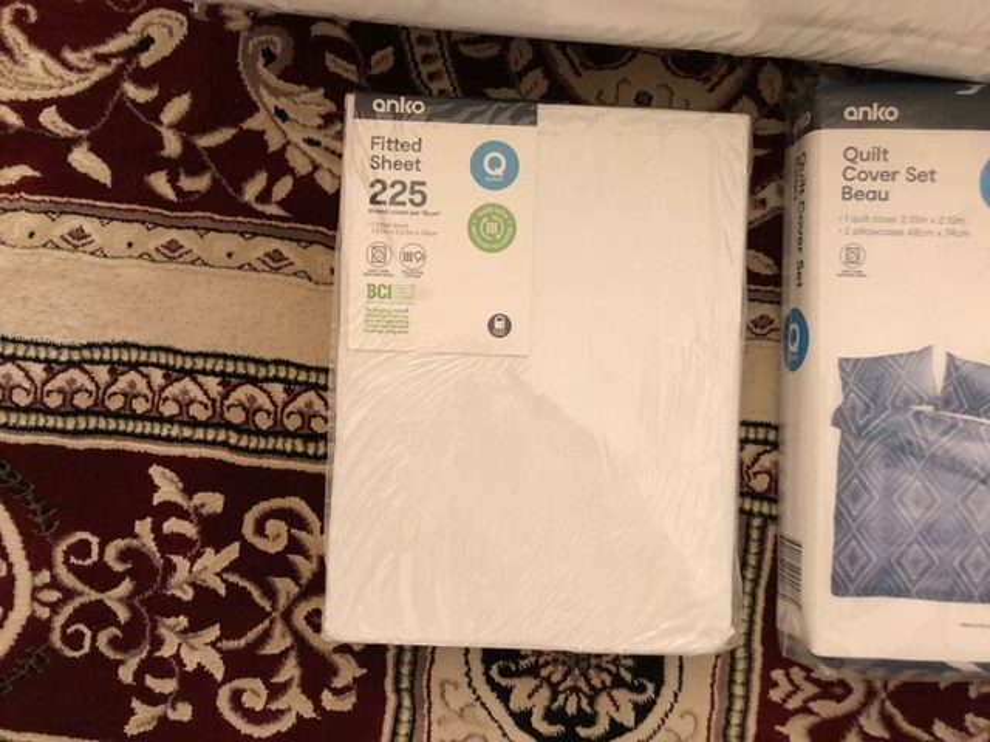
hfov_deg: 63.4
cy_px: 371
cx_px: 495
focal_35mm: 28
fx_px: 801
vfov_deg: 49.7
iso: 100
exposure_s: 1/13
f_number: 1.8
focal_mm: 3.99
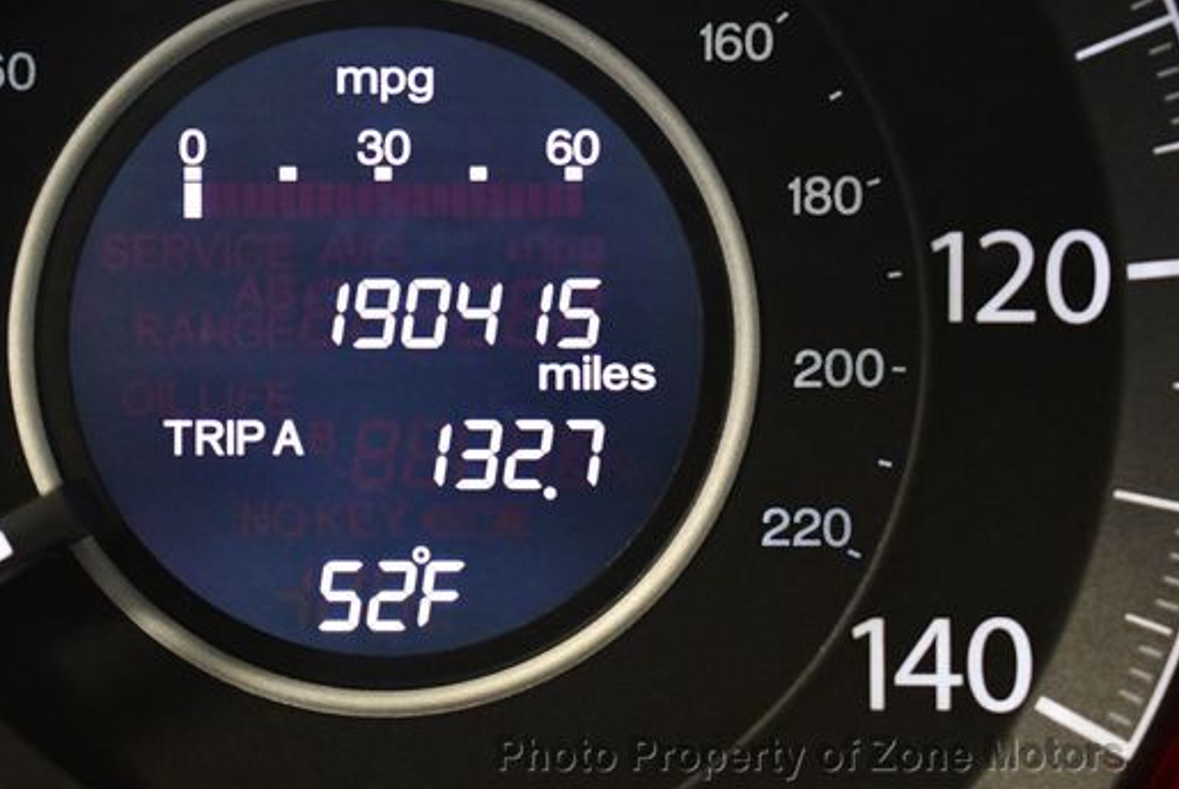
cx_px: 468
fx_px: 4492
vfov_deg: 10.0
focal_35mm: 137
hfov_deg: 14.9
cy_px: 307
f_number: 5.6
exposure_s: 1/60
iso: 4000
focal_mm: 55
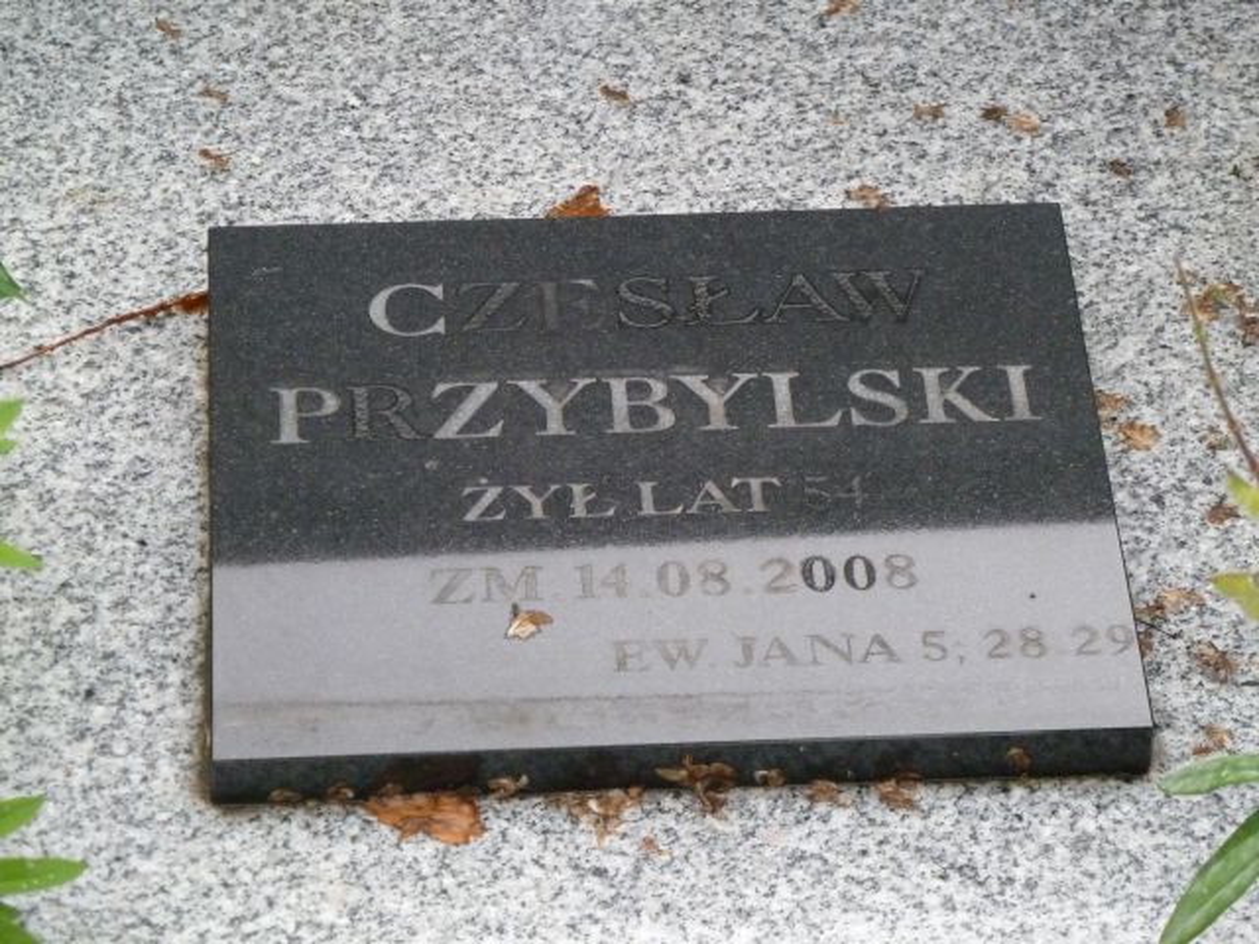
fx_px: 5346
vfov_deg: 10.1
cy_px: 472
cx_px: 630
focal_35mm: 147
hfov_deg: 13.4
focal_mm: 24.1
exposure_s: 1/250
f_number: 4.5
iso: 500
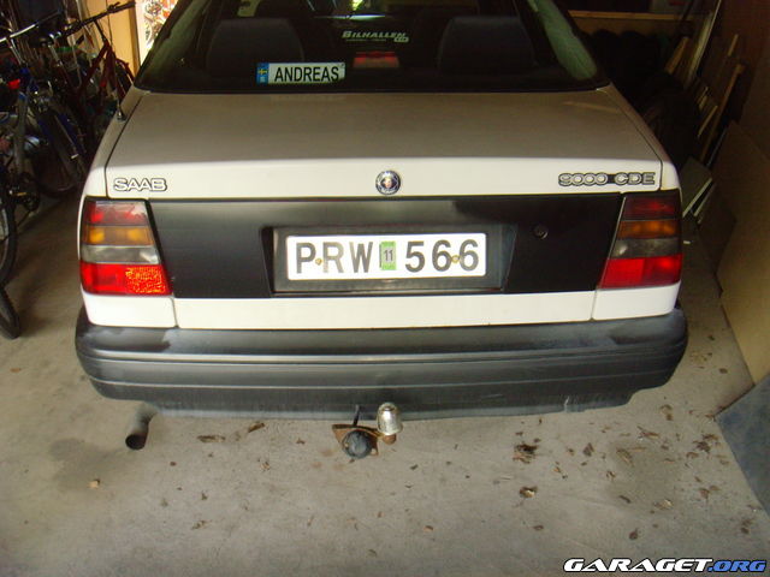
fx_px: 868
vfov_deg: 36.8
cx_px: 385
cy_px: 288
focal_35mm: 39
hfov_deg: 47.9
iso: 200
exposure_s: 1/45
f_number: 3.5
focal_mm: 6.6
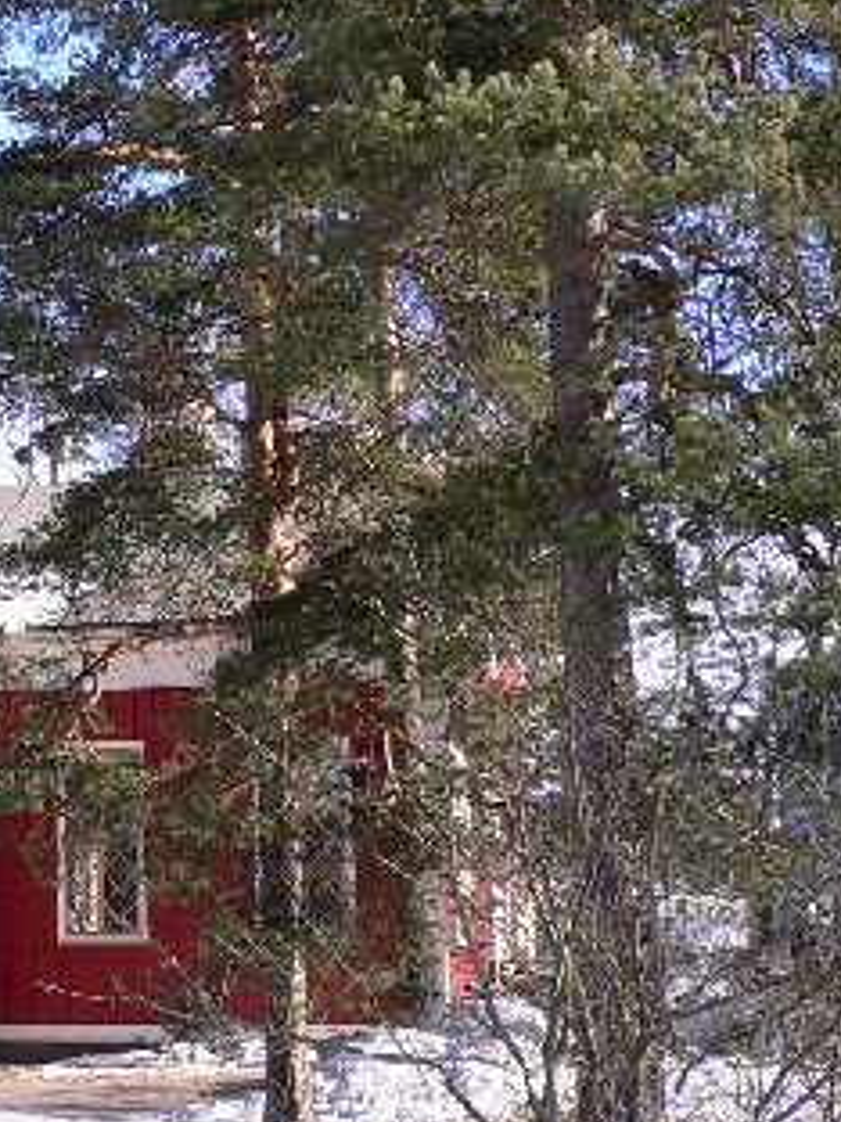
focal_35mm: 84
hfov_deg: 16.6
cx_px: -244
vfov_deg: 23.2
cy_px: 421
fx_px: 2721
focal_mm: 6.8
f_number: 3.1
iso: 80
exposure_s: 1/400
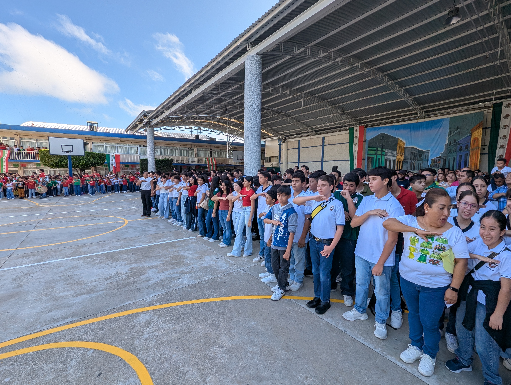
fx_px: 192
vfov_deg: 90.1
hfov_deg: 106.1
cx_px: 256
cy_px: 192
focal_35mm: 13
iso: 40
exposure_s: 1/628
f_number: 2.2
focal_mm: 1.95
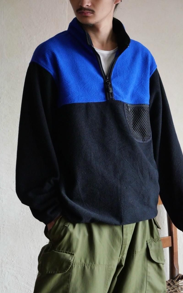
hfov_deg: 12.8
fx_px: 814
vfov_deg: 20.4
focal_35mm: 102
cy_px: 147
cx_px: 99
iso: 3200
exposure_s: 1/60
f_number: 3.9
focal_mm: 48
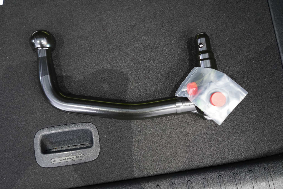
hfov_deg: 65.5
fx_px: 220
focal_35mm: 28
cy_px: 94
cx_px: 142
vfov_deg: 46.4
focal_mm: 28
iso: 1000
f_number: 4
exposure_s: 1/10
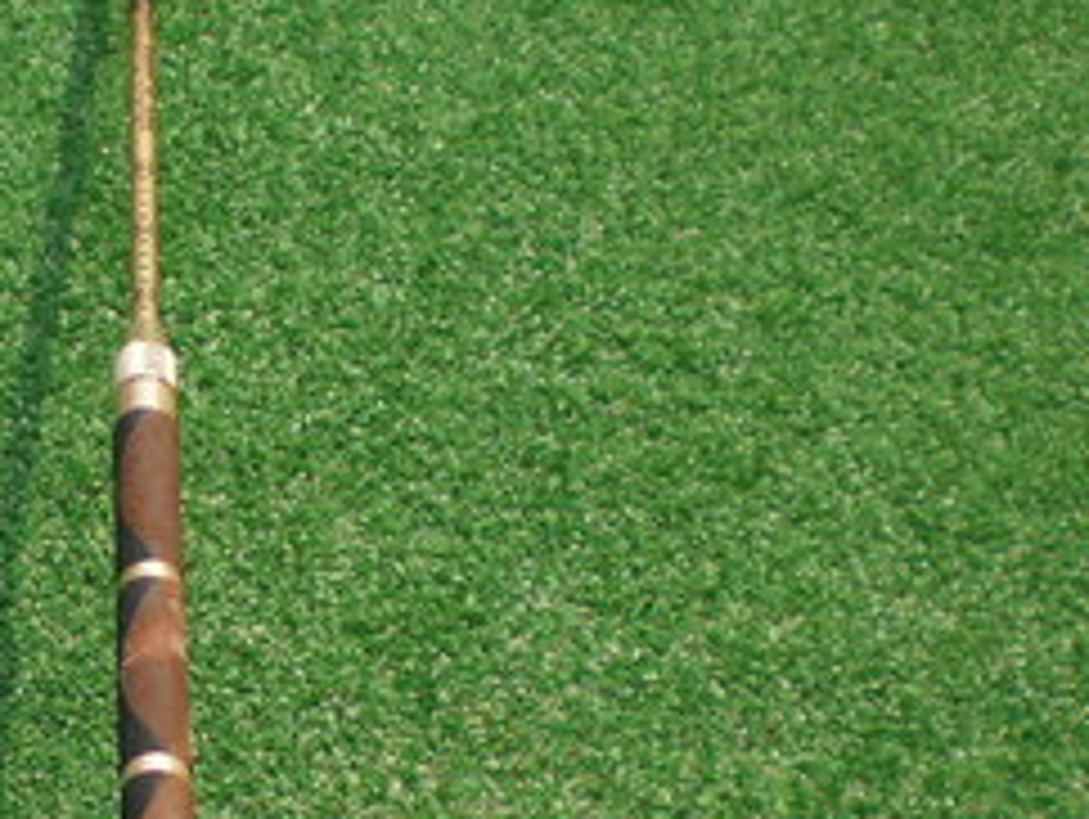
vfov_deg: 14.1
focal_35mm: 104
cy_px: 808
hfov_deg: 18.5
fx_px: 3275
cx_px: 63
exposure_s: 1/800
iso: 100
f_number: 3.1
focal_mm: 6.3
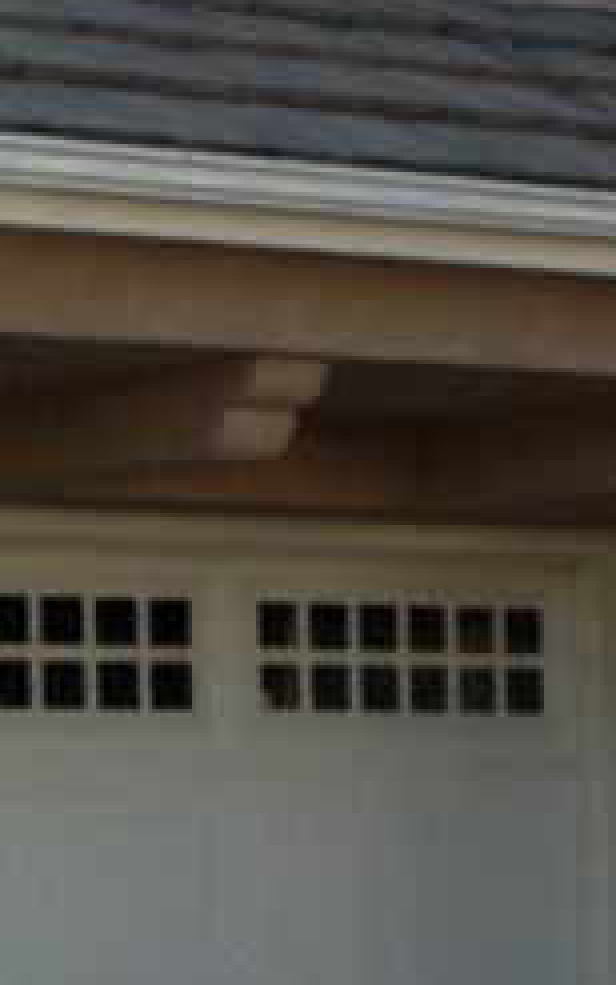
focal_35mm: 201
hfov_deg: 6.5
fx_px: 5393
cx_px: -150
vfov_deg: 10.4
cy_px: 573
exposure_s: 1/468
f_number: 2.4
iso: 50
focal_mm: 4.28
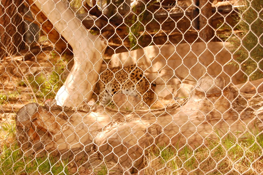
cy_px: 88
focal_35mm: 82
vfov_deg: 16.5
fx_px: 602
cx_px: 132
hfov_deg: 24.6
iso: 400
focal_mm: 55
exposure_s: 1/320
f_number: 5.6
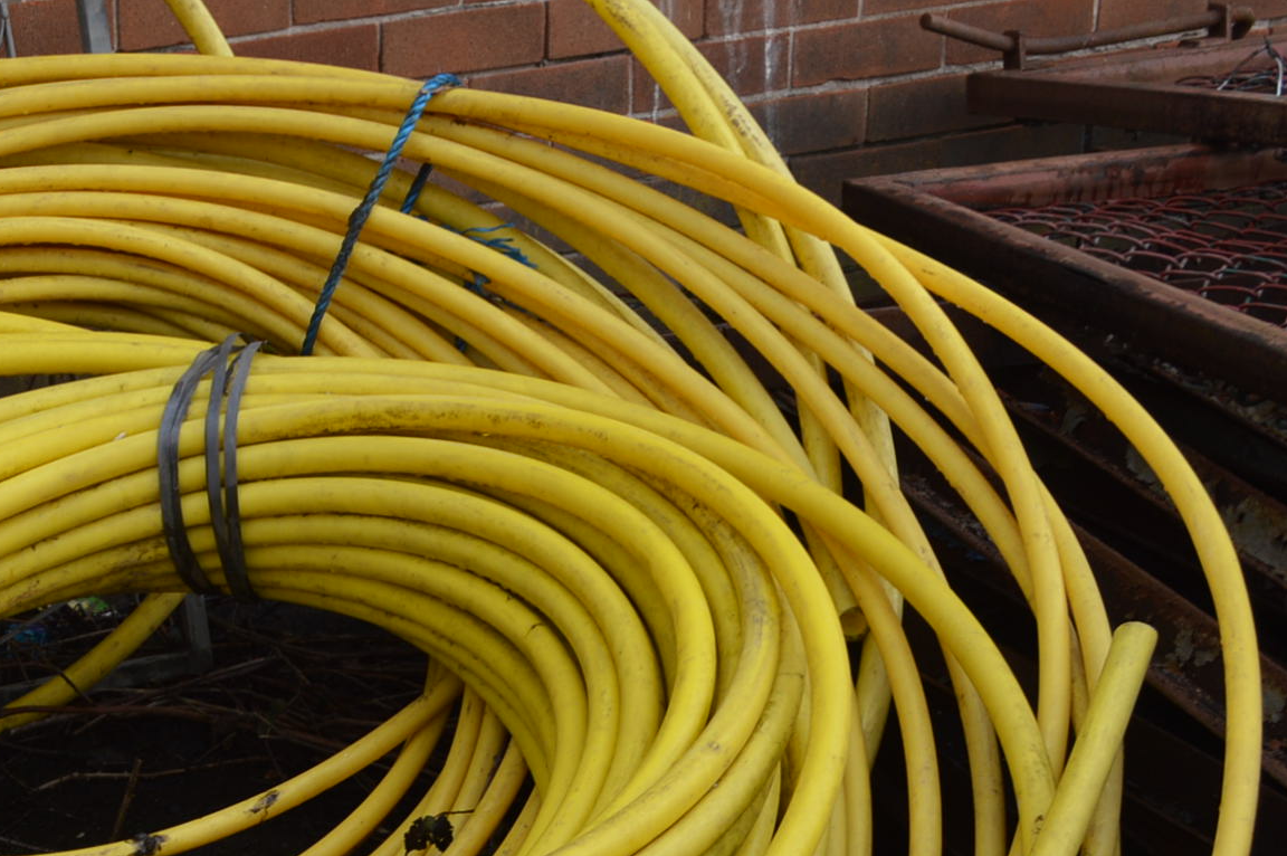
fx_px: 3358
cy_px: 795
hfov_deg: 21.0
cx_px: 3
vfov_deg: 14.4
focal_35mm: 94
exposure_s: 1/125
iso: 125
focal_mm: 24
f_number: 5.6
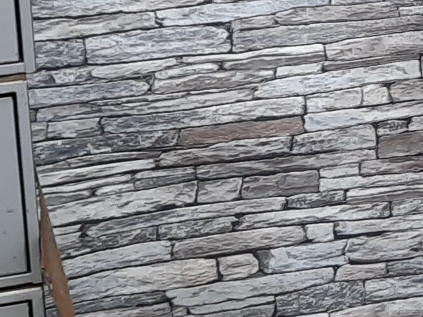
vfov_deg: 9.7
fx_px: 1846
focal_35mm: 151
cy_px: -45
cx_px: 811
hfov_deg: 11.8
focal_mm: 4.6
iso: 100
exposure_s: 1/50
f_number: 2
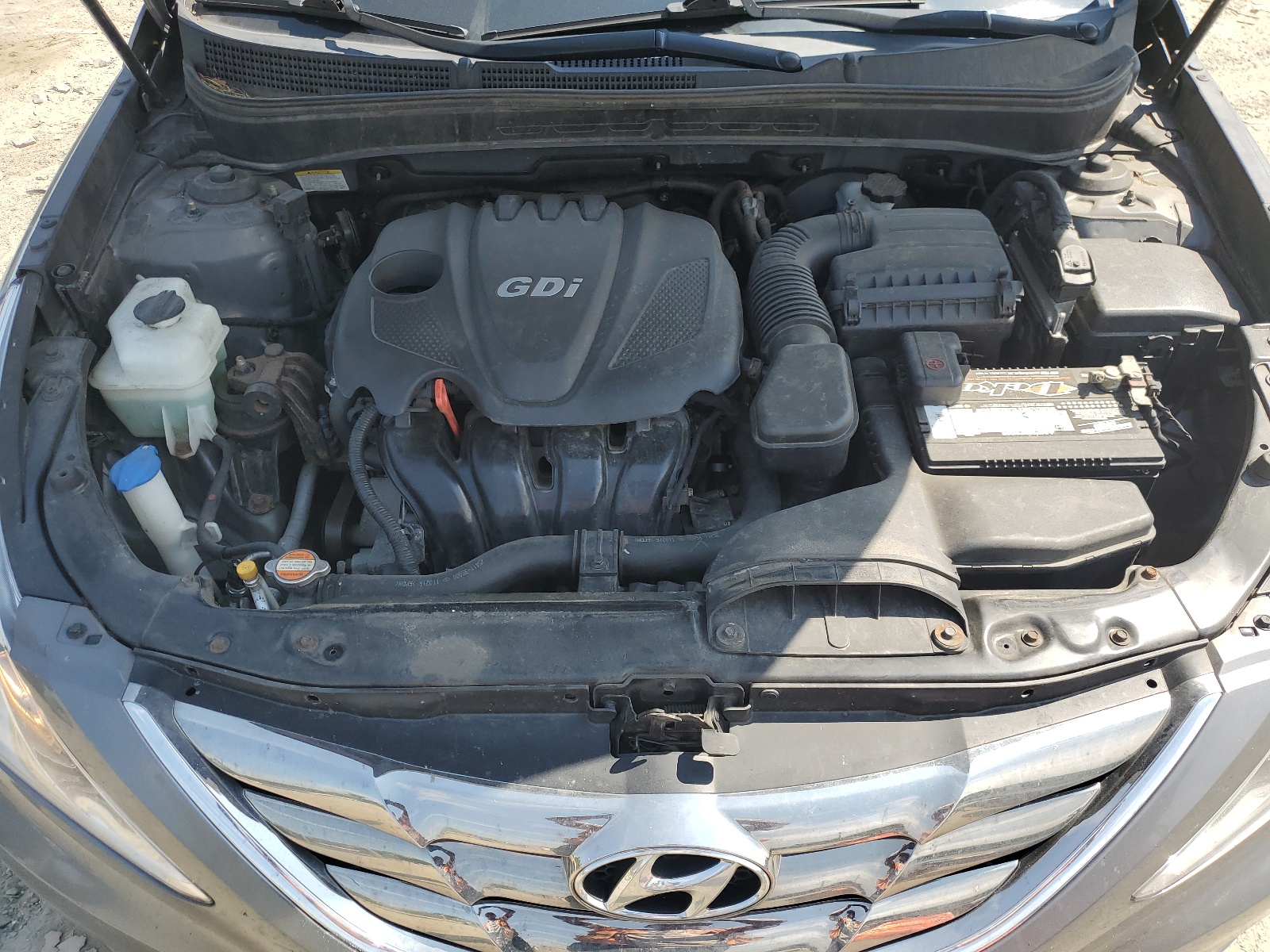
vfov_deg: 53.1
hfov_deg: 67.3
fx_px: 954
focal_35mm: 26
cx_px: 635
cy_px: 476
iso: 50
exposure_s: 1/1111
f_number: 1.5
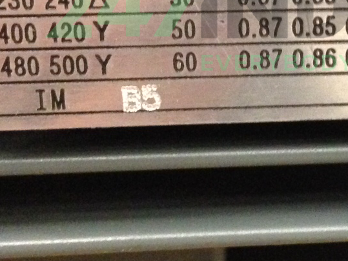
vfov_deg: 14.6
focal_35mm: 100
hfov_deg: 19.0
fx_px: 1005
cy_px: 25
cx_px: 359
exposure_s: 1/15
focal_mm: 4.12
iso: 500
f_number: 2.4
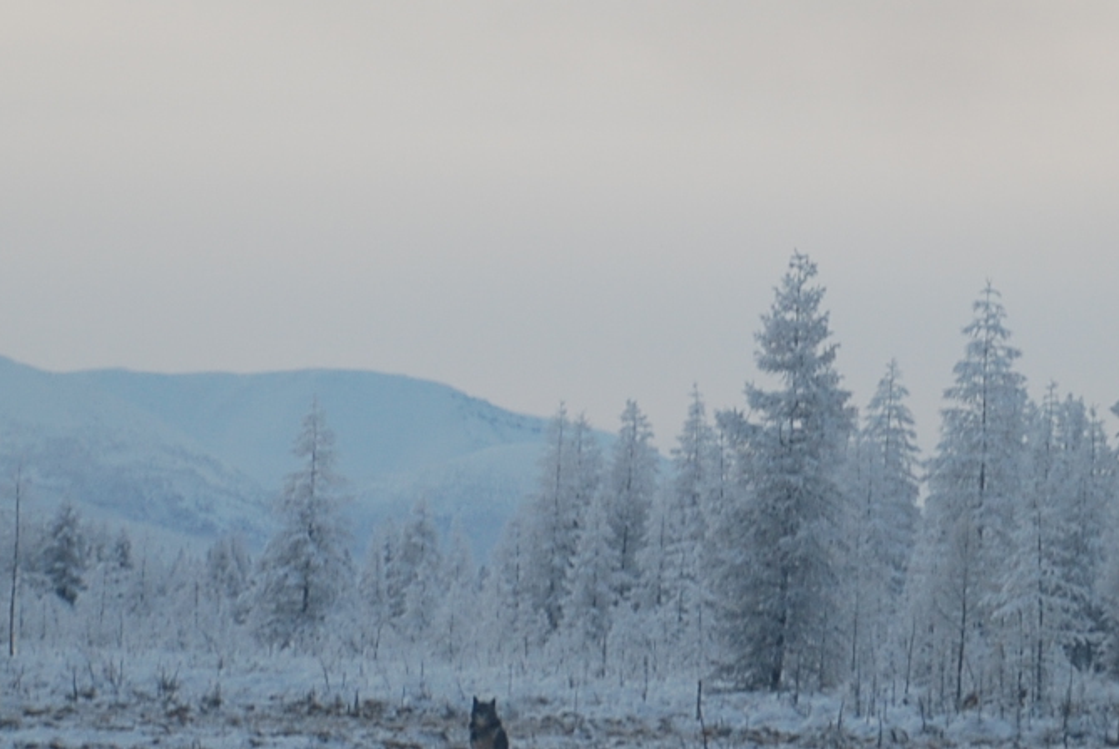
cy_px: 214
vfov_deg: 5.1
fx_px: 8372
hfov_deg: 7.6
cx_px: 1316
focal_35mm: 269
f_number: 5.3
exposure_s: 1/200
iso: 200
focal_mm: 62
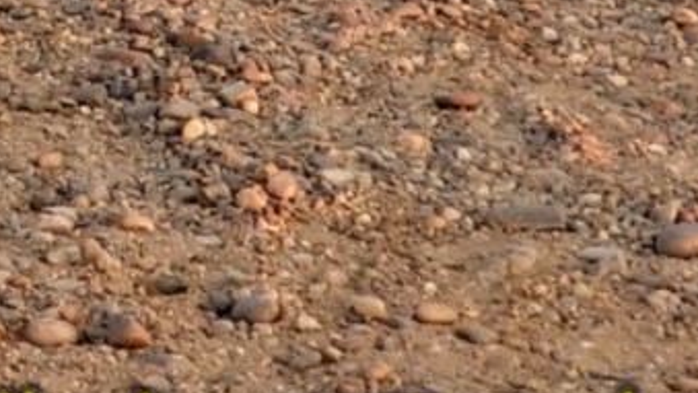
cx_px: -1128
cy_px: -1035
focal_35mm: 337
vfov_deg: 3.5
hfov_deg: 6.1
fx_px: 6240
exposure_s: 1/39
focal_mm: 6
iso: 25
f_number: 2.4
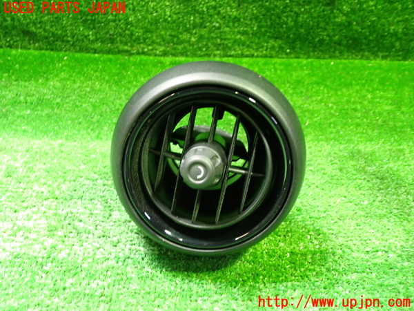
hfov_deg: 60.0
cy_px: 156
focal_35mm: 30
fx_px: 359
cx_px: 207
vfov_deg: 46.8
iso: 640
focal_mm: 5.4
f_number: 2.3
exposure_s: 1/30
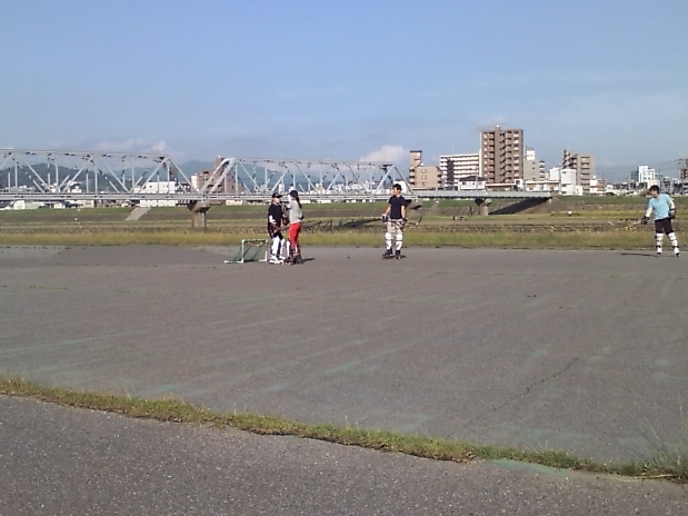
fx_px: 596
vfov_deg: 46.8
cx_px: 336
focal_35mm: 30
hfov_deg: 60.0
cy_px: 261
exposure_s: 1/909
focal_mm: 3.73
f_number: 3.5
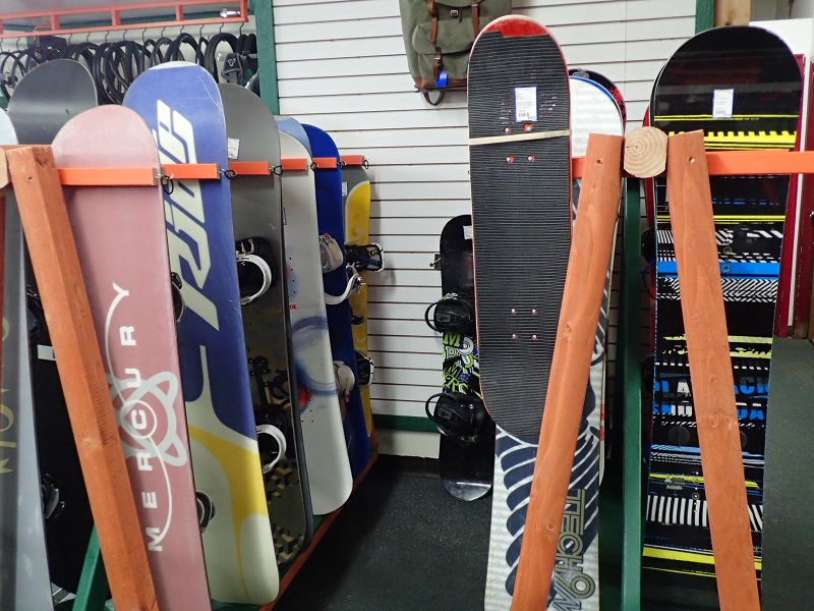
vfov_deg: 44.2
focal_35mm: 32
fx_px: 752
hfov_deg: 56.8
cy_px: 306
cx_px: 407
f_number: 2.4
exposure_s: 1/30
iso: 500
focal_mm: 5.87
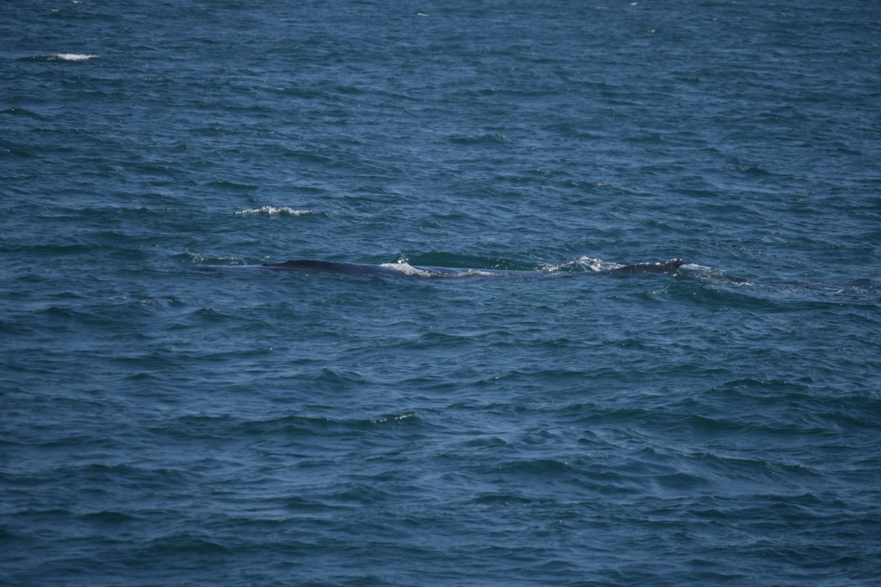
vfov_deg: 4.6
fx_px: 7341
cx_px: 440
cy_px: 294
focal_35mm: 300
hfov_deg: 6.9
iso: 200
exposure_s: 1/1600
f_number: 5.6
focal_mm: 200
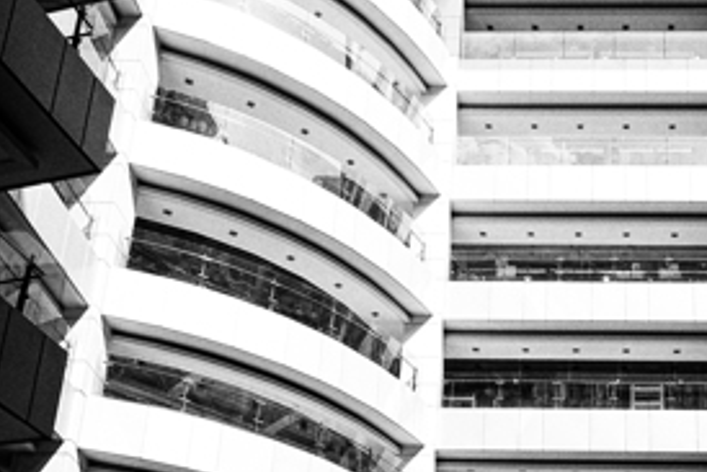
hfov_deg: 34.8
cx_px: 534
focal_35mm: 56
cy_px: 557
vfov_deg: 22.4
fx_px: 1100
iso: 100
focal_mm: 10
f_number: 8
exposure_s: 1/160
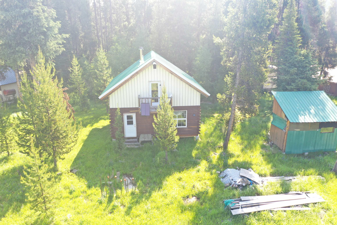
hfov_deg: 65.5
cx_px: 168
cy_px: 112
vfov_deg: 46.4
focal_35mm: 28
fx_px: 262
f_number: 4
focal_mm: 10.26
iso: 100
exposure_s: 1/100
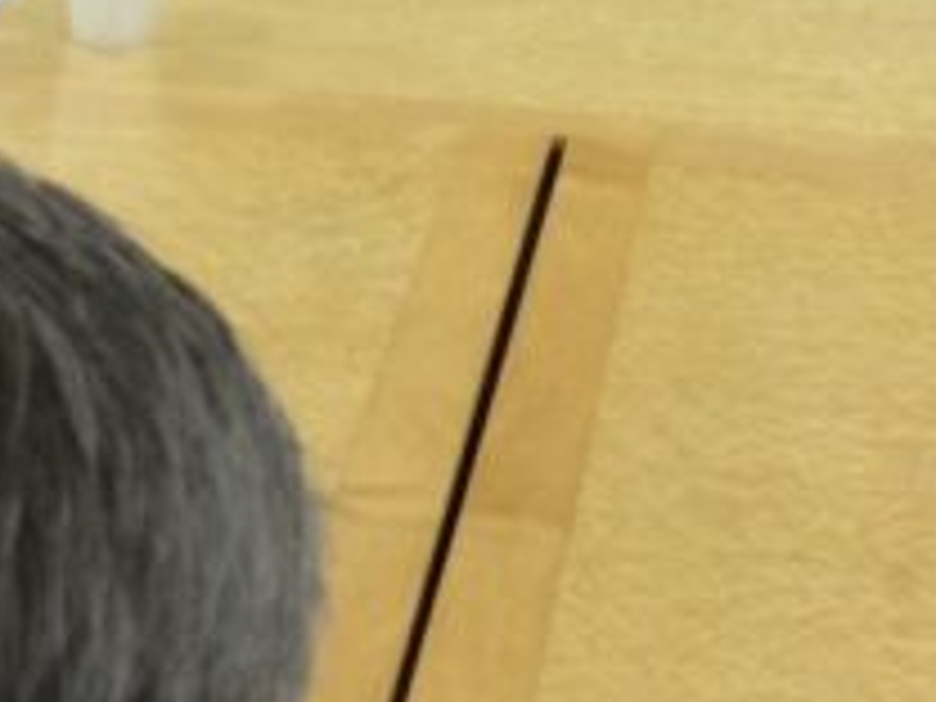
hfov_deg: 11.5
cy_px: -338
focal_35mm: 172
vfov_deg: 8.4
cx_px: 648
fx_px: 4651
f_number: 2.4
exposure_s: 1/20
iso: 100
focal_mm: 4.28
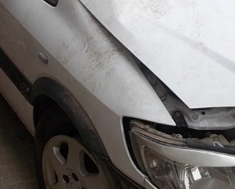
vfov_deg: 18.0
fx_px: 592
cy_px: 52
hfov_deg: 22.4
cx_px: 139
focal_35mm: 85
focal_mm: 4.6
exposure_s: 1/320
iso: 80
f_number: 3.2
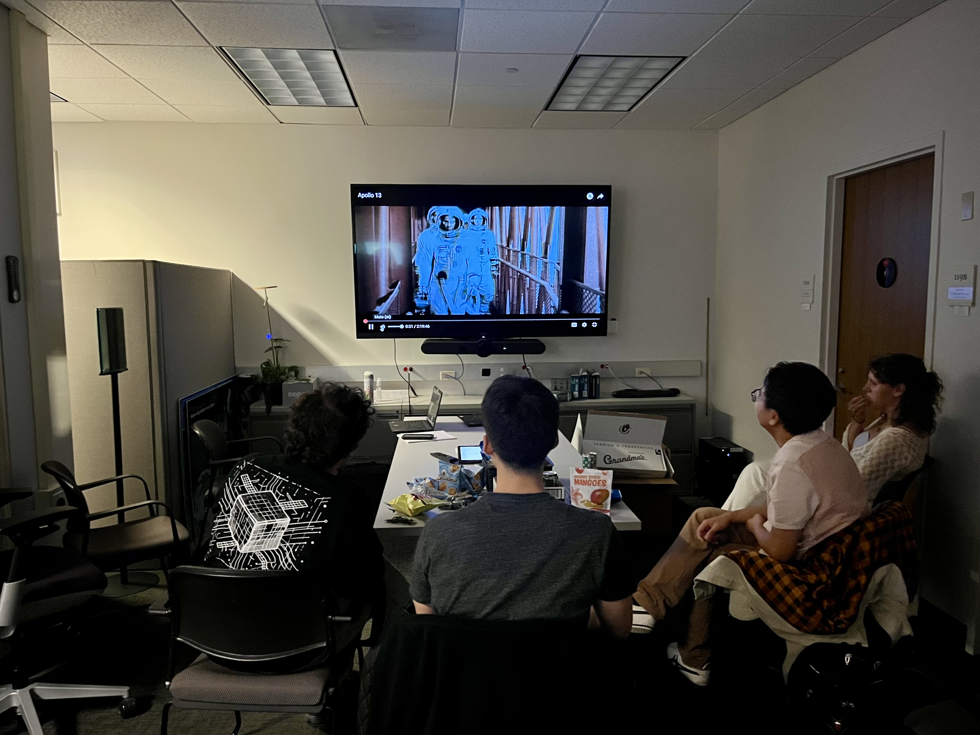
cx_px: 490
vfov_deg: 53.1
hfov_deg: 67.3
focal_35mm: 26
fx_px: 736
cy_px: 368
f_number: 1.6
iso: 800
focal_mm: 5.1
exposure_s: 1/30
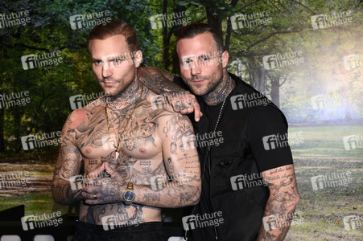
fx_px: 625
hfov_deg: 32.4
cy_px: 120
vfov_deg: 21.9
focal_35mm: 62
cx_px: 182
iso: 2000
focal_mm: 62
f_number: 5.6
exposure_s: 1/125
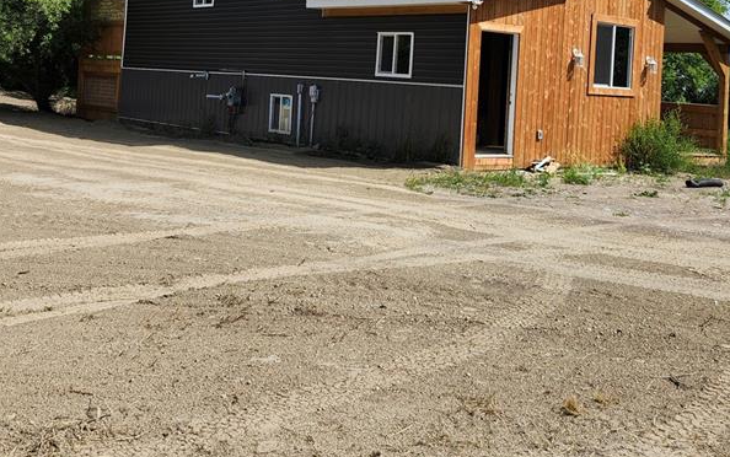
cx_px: 406
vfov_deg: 29.5
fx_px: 836
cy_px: 60
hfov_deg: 47.1
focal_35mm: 42
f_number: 1.8
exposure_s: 1/2060
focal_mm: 5.54
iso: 25
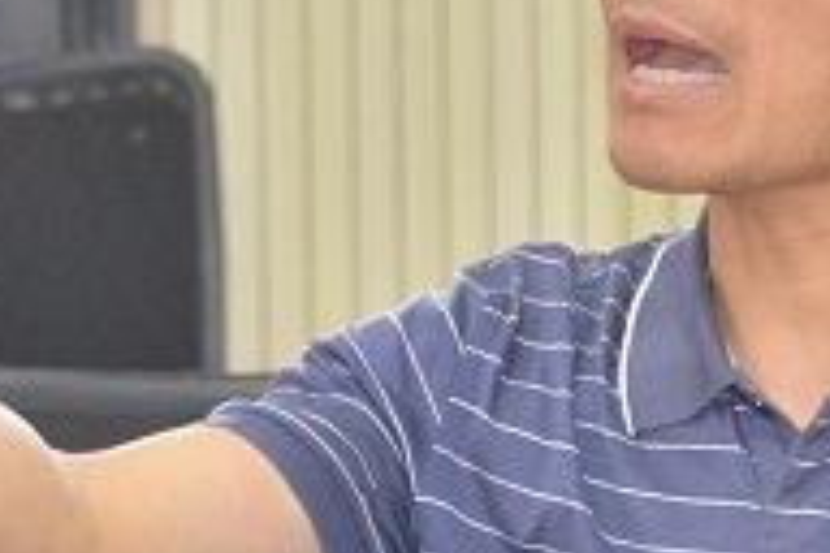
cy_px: 220
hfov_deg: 4.1
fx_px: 11527
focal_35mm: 500
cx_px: 454
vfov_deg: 2.7
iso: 4500
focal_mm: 120
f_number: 6.3
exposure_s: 1/125
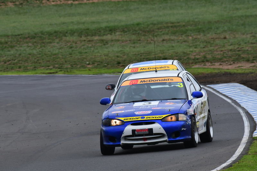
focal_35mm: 750
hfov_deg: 2.7
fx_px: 5356
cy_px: 86
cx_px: 128
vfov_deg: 1.8
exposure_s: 1/640
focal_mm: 500
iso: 640
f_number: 13
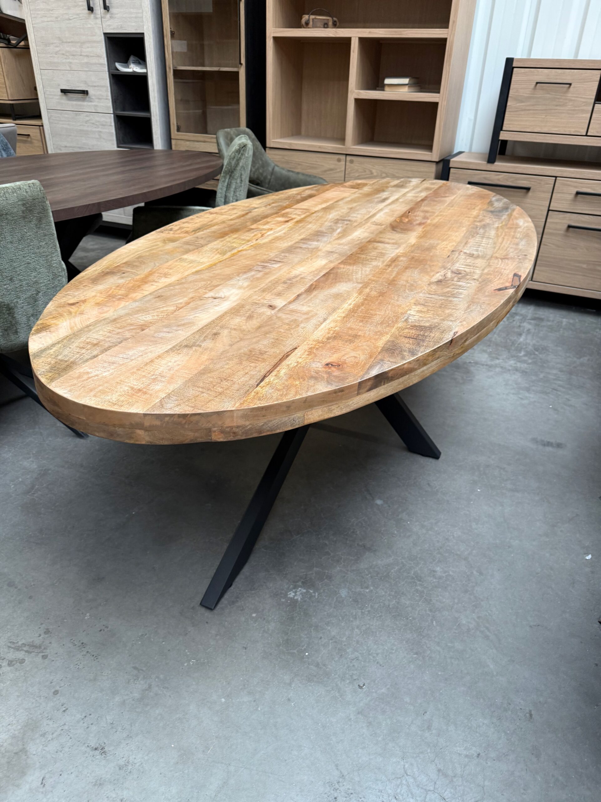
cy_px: 401
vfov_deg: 71.6
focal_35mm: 24
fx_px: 556
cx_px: 300
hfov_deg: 56.8
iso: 160
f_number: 1.78
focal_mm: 6.76
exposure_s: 1/50
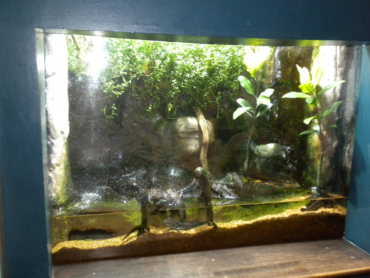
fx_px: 395
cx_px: 185
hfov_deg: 50.1
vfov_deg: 38.7
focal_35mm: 37
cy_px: 139
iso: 400
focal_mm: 6.6
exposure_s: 1/17.1
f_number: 3.5
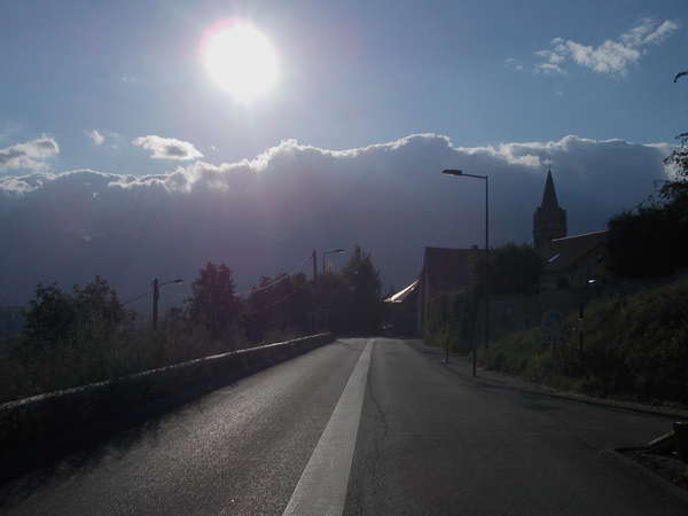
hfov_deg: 43.9
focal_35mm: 43
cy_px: 258
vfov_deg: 33.6
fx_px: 855
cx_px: 344
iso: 80
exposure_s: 1/1250
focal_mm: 6.1
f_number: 6.5
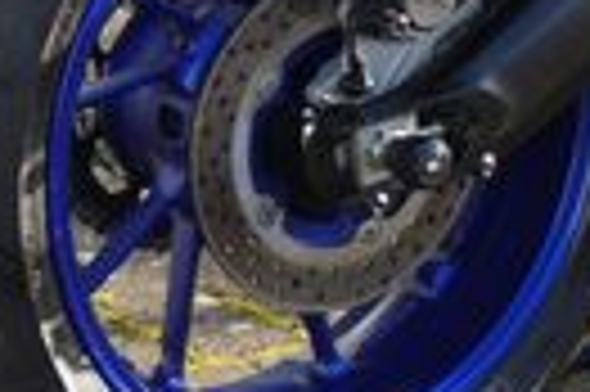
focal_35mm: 255
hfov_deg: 7.9
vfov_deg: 5.3
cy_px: -347
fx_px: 4174
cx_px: 869
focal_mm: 9
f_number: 3.9
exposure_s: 1/125
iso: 80
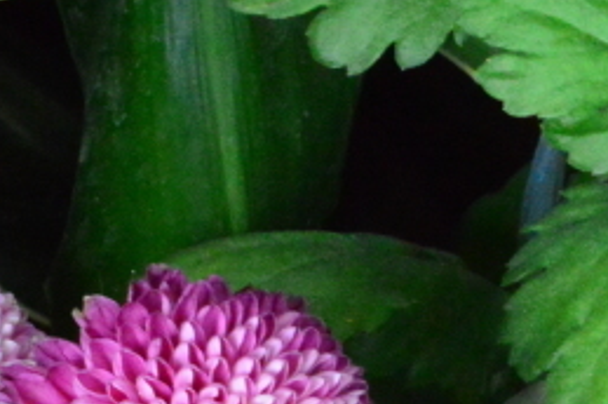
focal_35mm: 505
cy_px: 337
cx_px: -336
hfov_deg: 4.1
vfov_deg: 2.7
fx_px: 8518
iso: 6400
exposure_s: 1/125
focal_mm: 85
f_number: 20
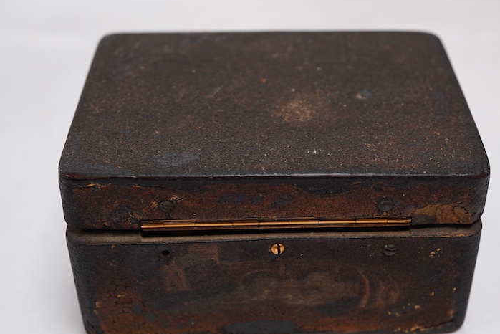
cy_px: 204
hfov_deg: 34.5
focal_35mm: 58
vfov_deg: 23.4
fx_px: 806
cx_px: 270
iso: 1250
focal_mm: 30
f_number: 10
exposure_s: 1/125
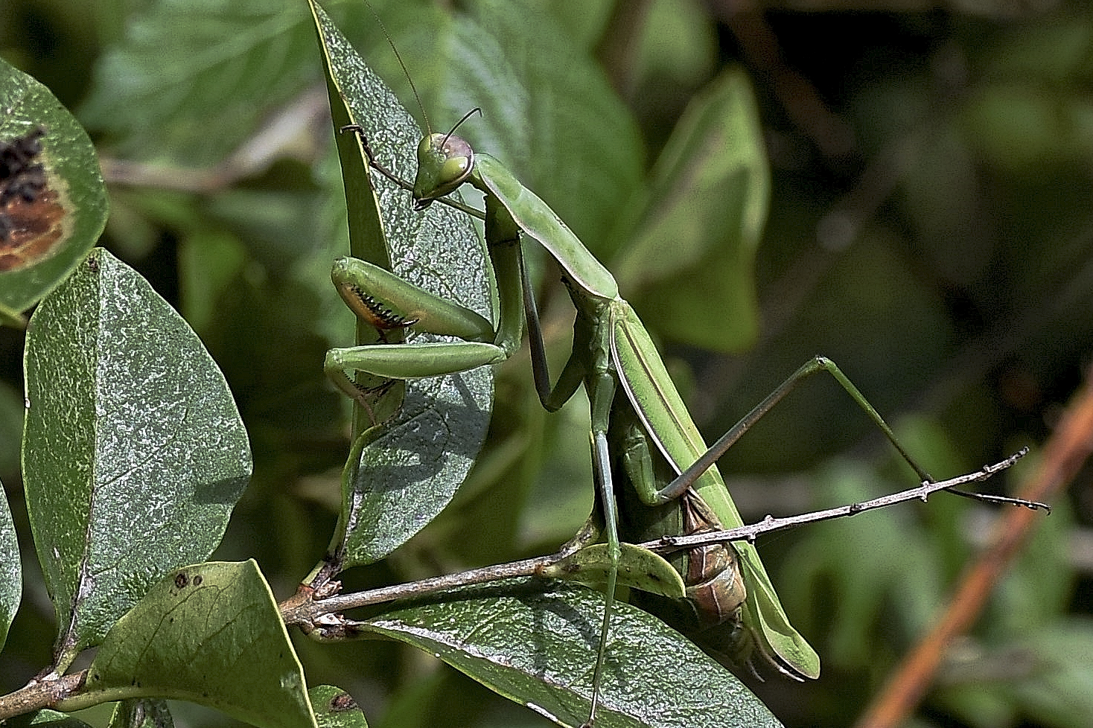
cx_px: 546
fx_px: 3187
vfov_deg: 13.0
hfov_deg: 19.5
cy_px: 364
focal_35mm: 105
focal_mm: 70
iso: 125
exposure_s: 1/400
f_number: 6.3
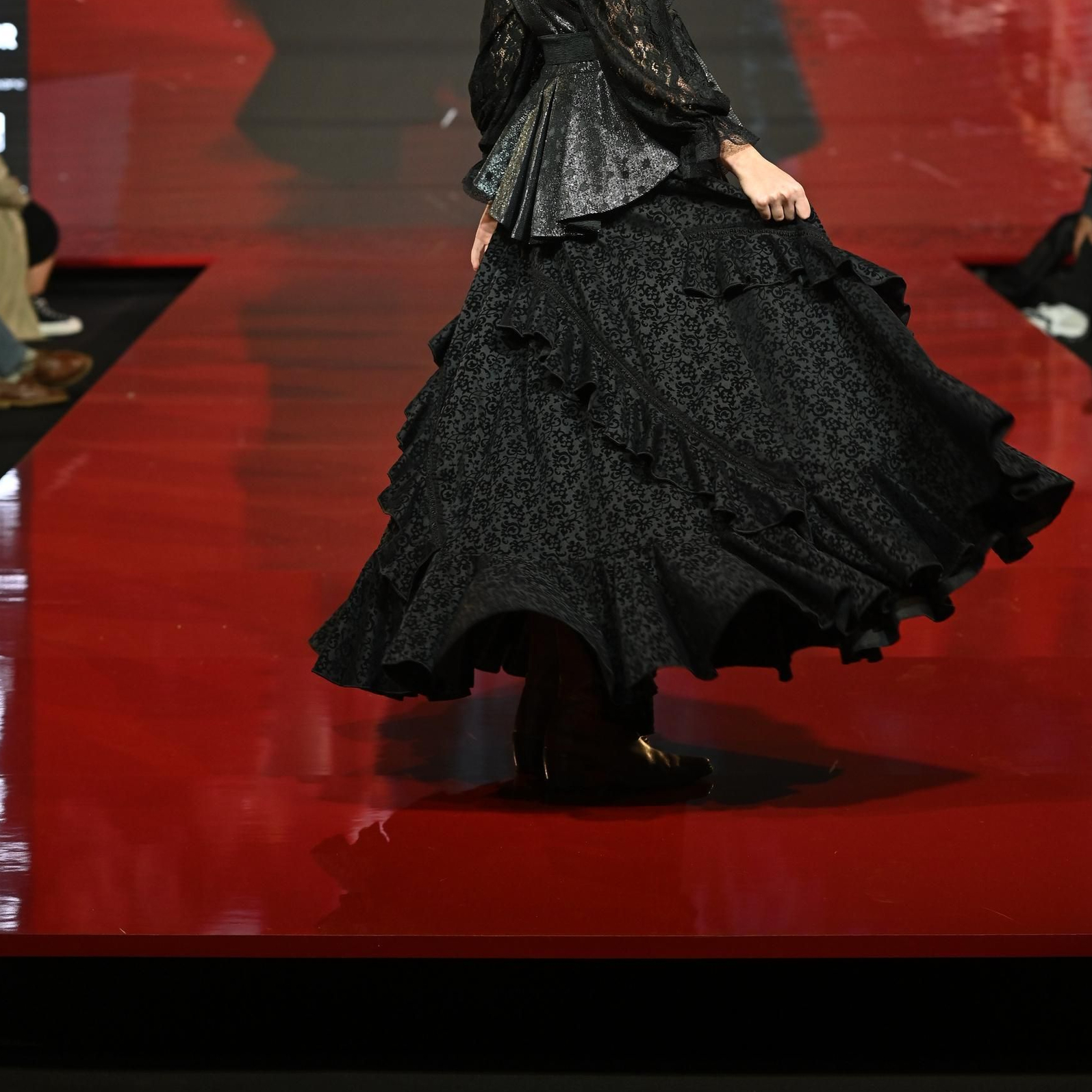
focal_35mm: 105
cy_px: 292
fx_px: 3747
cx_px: 545
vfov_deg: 16.5
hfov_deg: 16.6
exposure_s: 1/250
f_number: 4.5
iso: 1600
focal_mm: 82
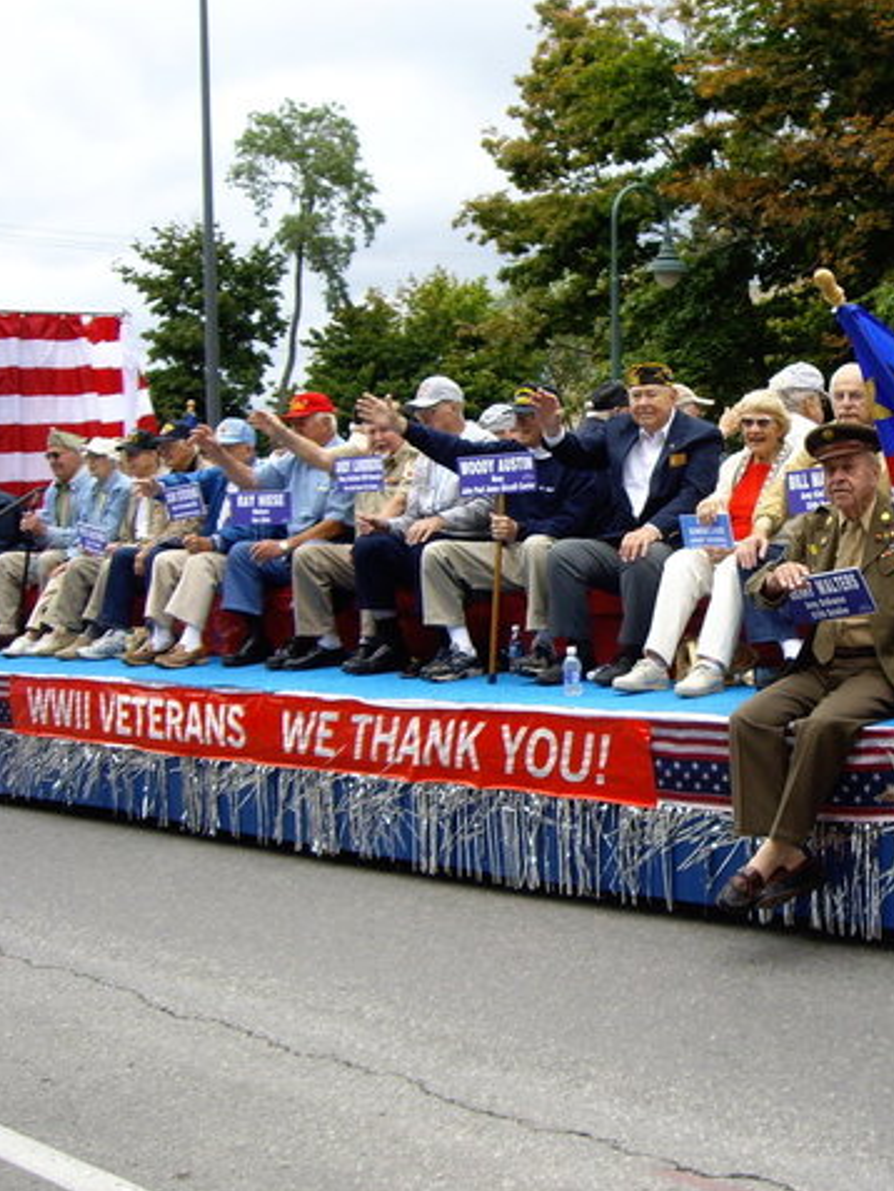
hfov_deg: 27.8
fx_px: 1755
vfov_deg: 37.5
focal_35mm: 51
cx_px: 754
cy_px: 597
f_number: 4.3
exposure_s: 1/250
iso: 100
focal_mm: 6.2
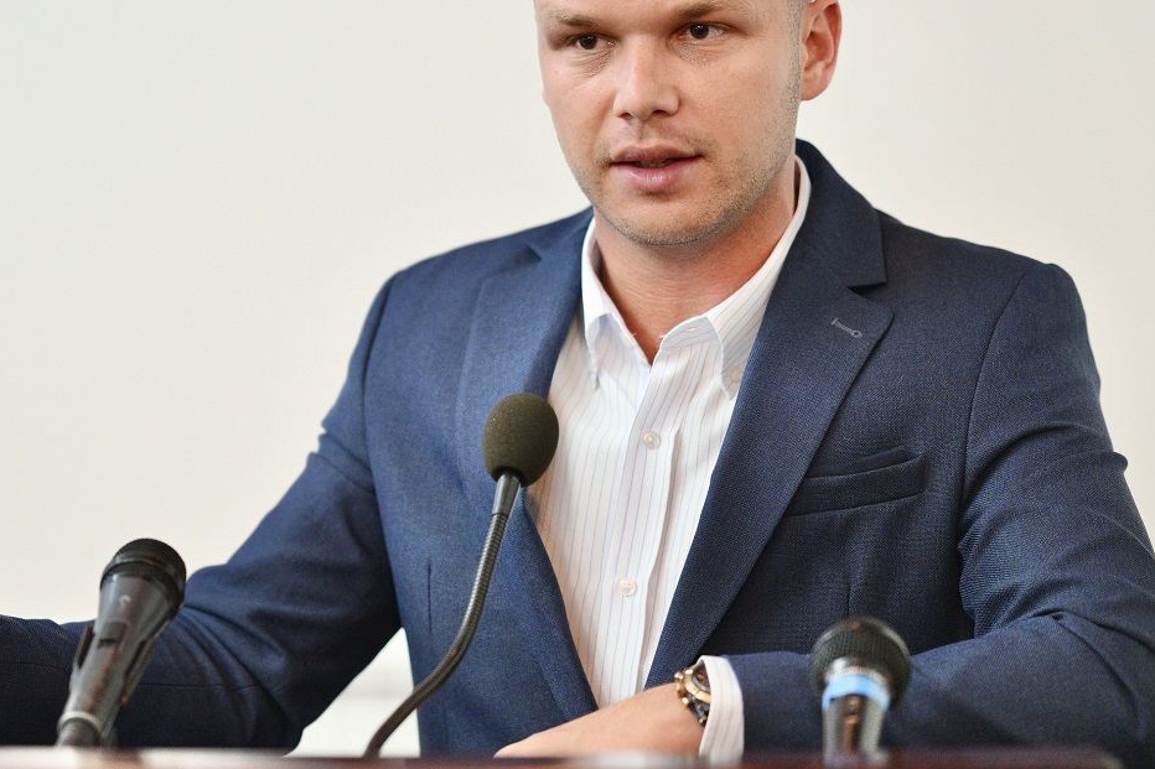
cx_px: 451
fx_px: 4683
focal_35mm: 146
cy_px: 353
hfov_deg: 14.1
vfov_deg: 9.4
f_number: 1.8
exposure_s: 1/125
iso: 1250
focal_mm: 85
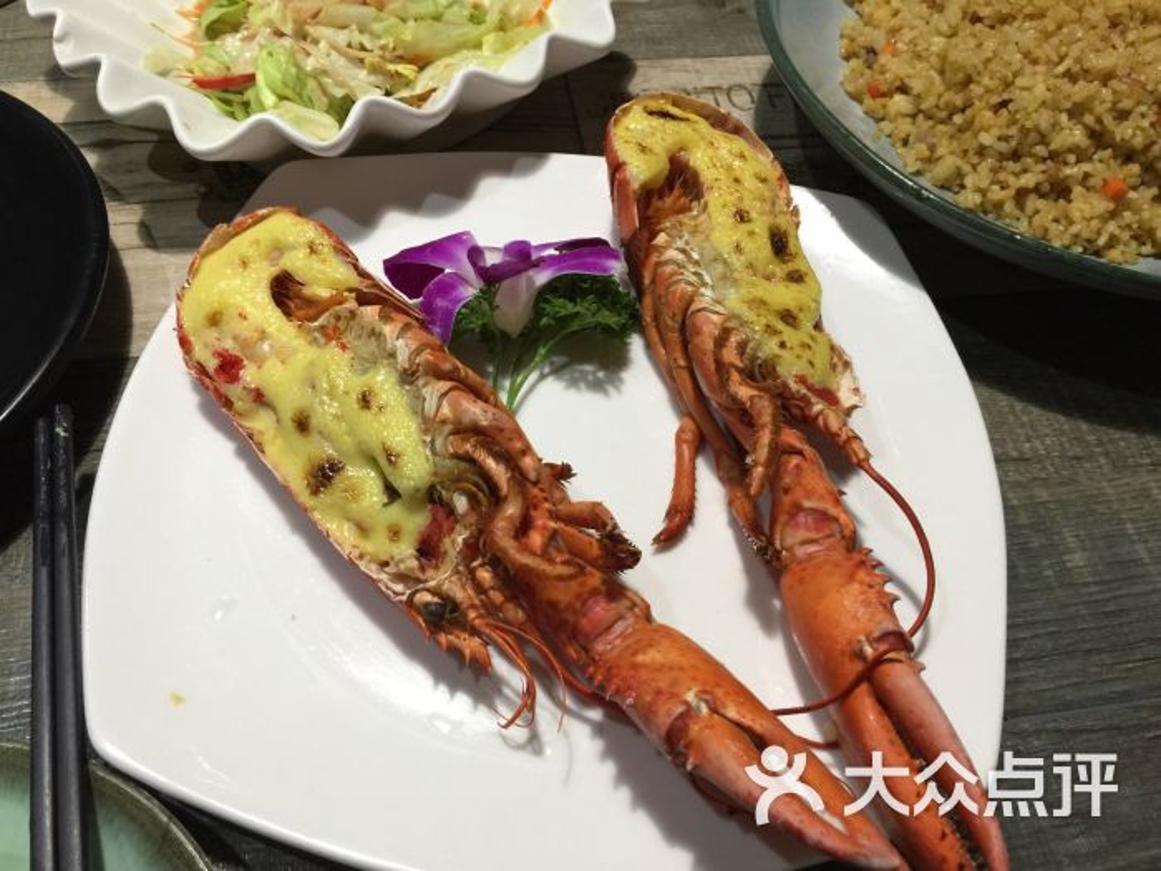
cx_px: 580
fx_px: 973
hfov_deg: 61.7
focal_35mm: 29
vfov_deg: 48.2
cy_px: 436
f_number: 2.2
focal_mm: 4.15
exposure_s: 1/15
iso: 40
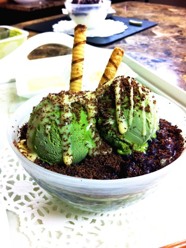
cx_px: 93
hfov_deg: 40.6
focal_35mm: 35
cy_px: 124
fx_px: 251
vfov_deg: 52.7
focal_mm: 3.85
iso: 80
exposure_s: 1/15
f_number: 2.8
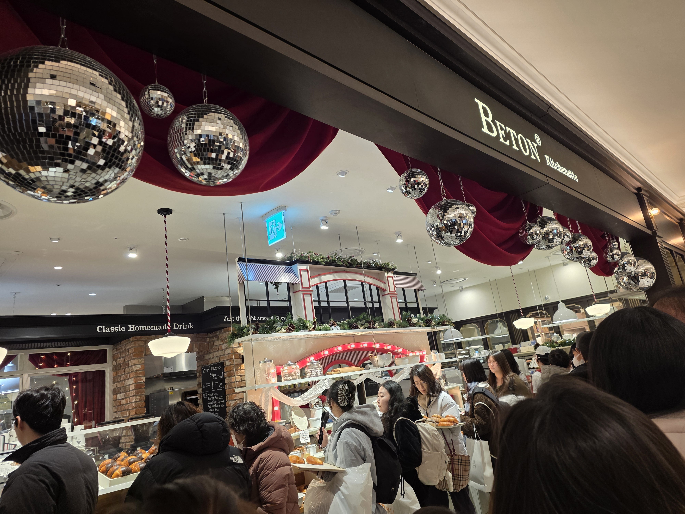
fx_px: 455
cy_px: 257
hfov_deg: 73.9
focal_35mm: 23
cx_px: 342
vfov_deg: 58.9
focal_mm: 6.3
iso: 160
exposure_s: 1/120
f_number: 1.7
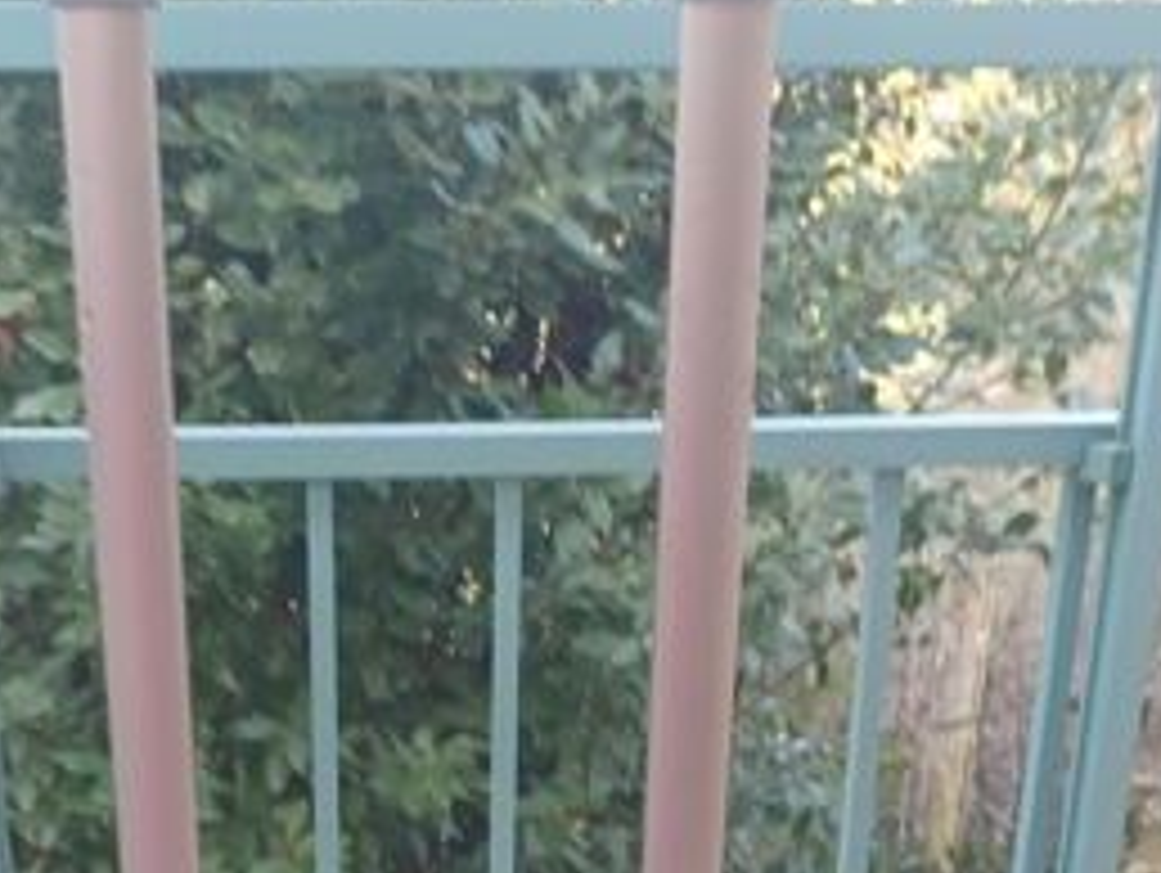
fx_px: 2081
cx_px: 396
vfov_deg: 21.5
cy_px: 1130
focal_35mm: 62
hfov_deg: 31.0
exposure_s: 1/50
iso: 125
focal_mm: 4.6
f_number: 1.8
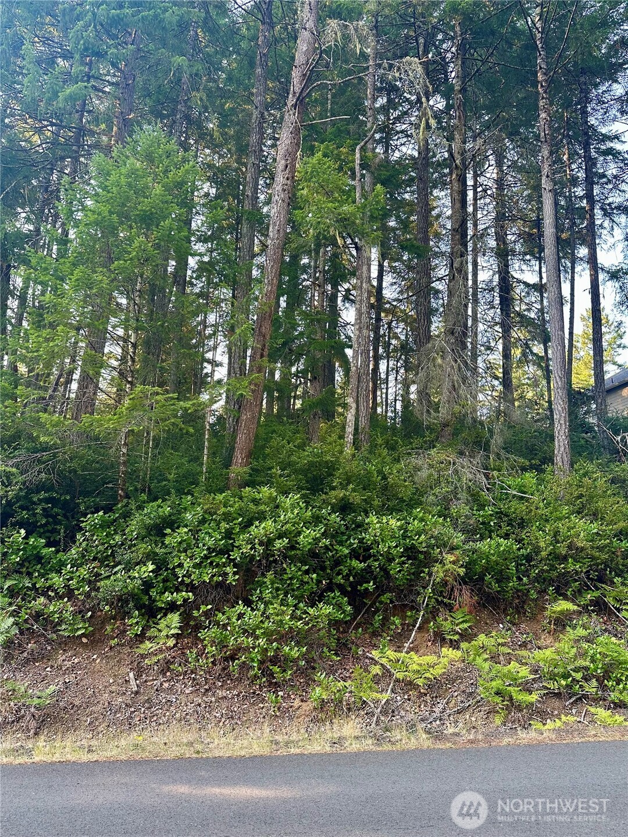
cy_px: 418
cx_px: 314
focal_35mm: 24
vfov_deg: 71.6
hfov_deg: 56.8
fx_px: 581
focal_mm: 6.86
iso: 100
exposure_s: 1/162
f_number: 1.78
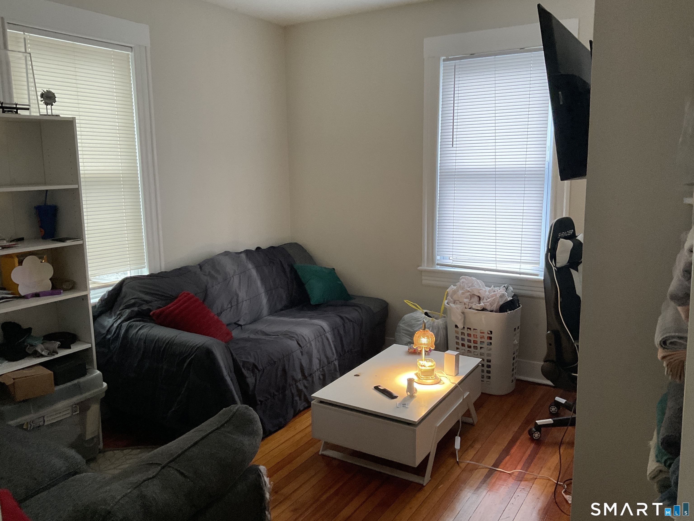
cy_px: 260
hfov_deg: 61.7
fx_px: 581
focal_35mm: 29
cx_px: 347
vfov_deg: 48.2
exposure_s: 1/60
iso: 200
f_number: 1.8
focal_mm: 3
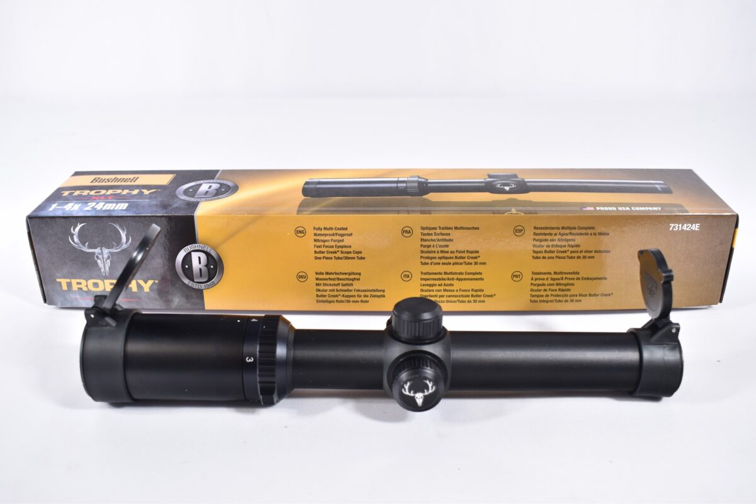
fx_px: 756
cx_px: 378
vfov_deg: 36.9
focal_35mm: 36
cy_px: 252
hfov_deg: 53.1
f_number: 5
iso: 640
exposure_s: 1/40
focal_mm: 24
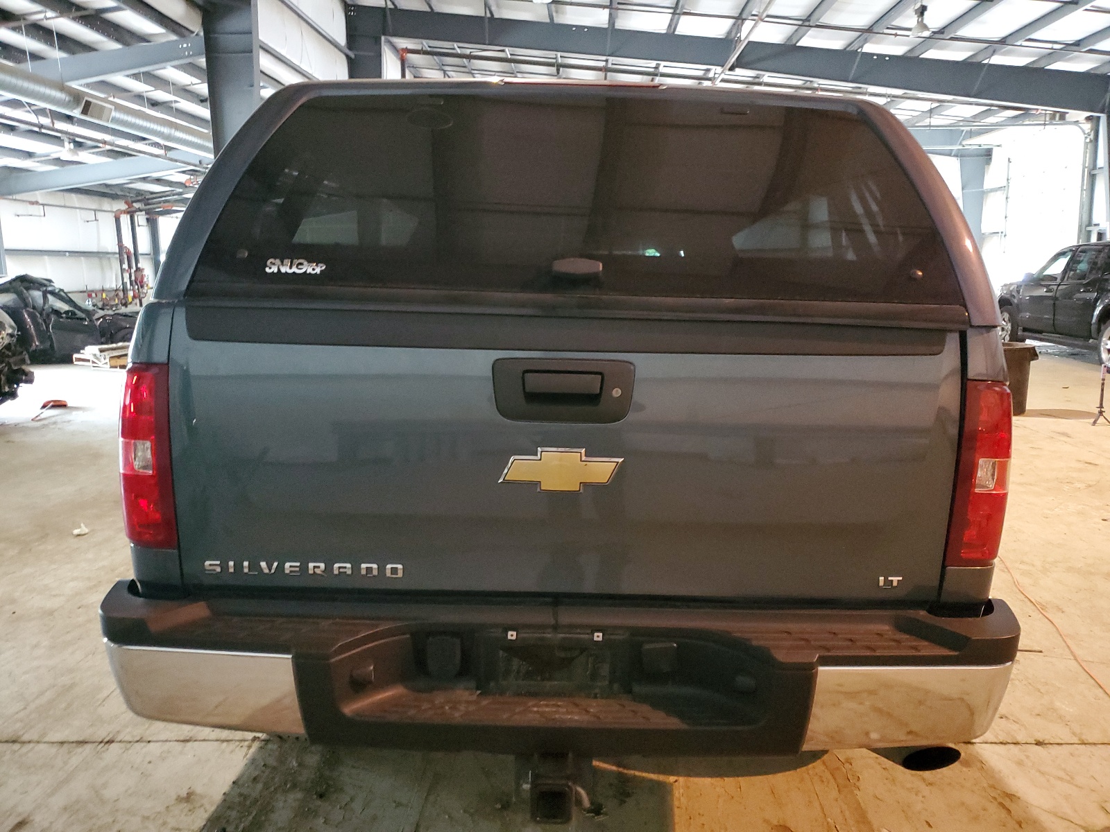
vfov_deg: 53.1
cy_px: 416
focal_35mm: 26
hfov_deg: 67.3
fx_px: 834
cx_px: 555
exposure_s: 1/15
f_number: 1.5
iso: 514
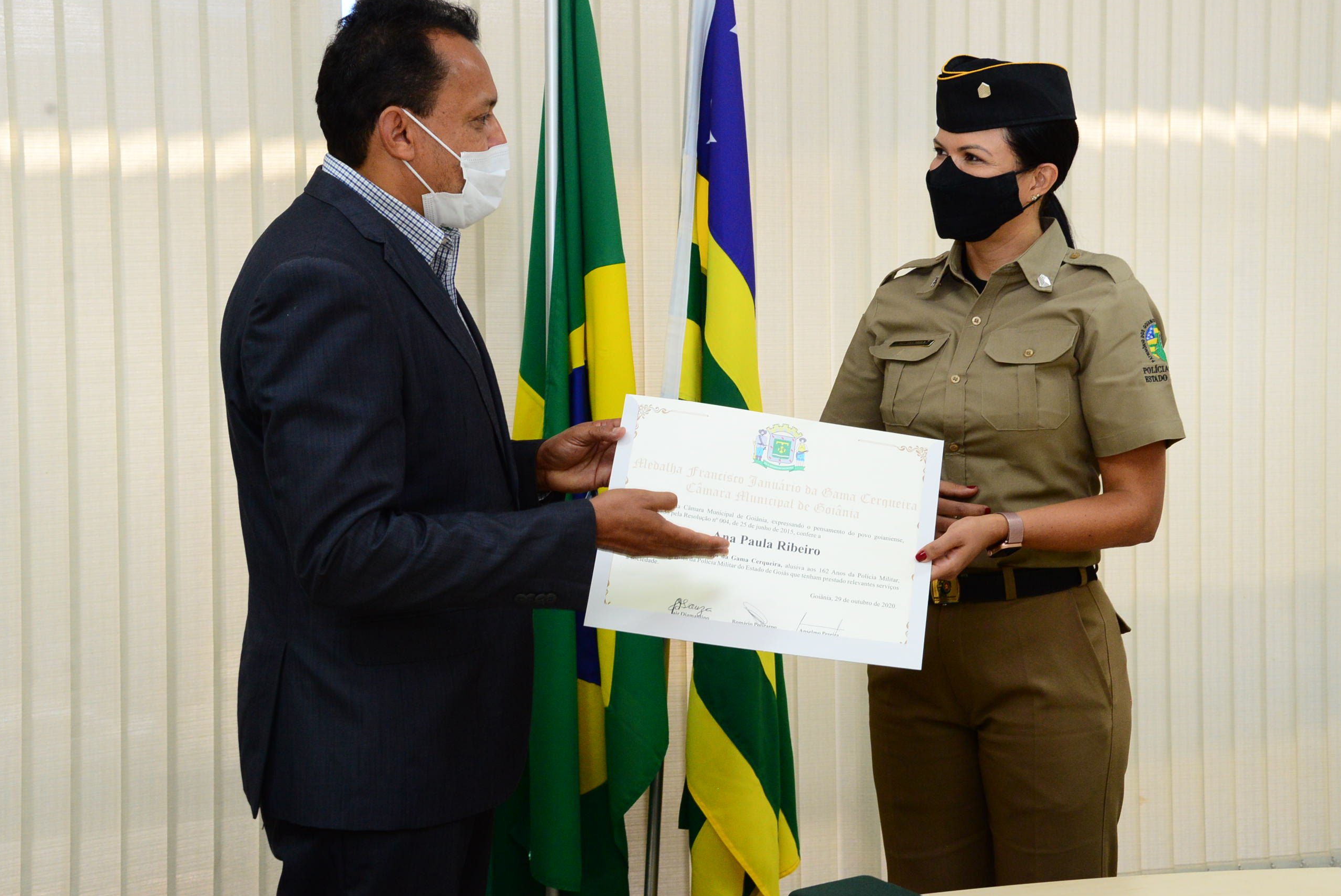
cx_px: 724
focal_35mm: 52
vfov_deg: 26.0
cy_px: 376
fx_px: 1938
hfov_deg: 38.2
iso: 2000
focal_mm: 44
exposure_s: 1/60
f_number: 7.1
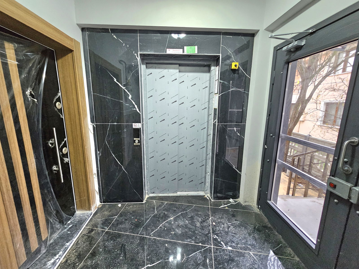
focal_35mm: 13
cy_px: 134
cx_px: 180
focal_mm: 2.2
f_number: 2.2
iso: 800
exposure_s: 1/25.1
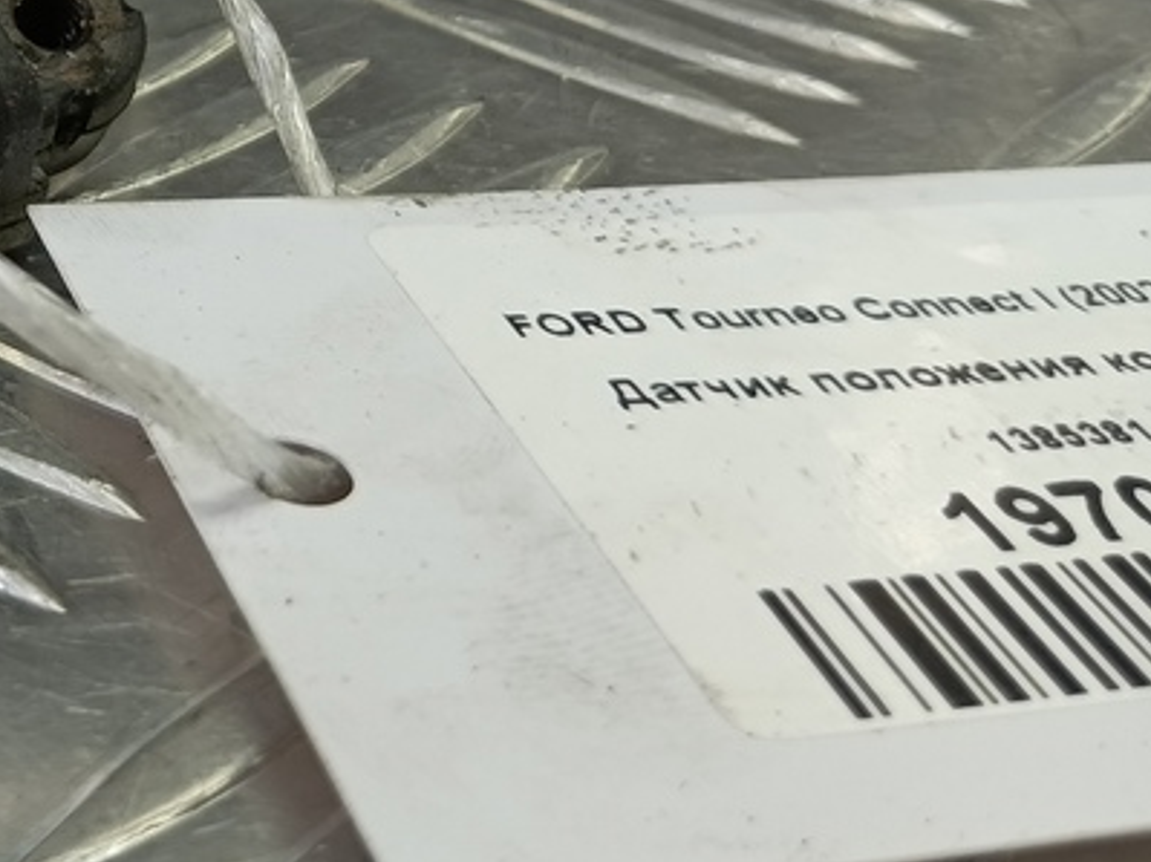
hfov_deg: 28.2
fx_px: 1961
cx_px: -260
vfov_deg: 23.1
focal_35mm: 59
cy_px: -124
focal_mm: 4.11
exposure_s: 1/50
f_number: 1.6
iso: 110
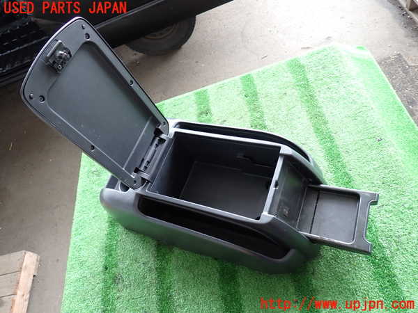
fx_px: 302
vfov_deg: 54.9
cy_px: 156
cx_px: 209
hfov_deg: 69.4
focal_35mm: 25
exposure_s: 1/50
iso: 200
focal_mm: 4.5
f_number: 2
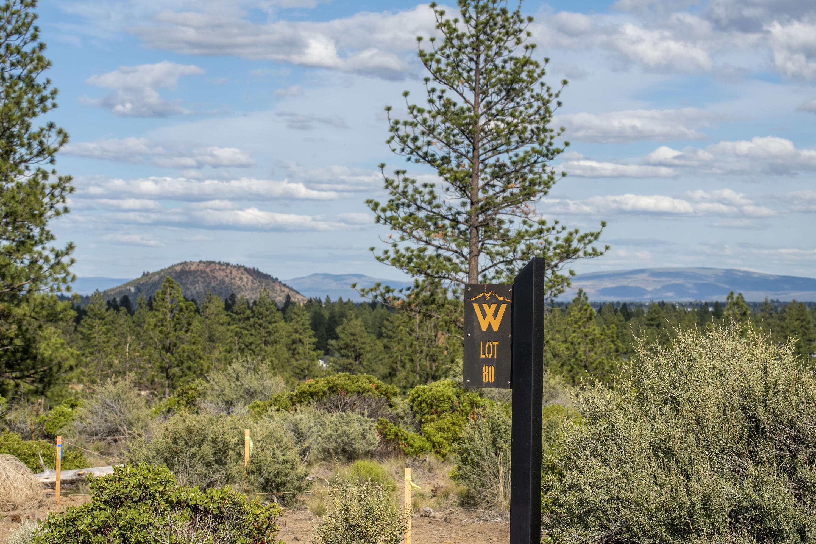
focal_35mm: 101
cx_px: 408
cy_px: 270
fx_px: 2289
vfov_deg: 13.6
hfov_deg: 20.2
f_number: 11
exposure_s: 1/400
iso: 200
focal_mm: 100
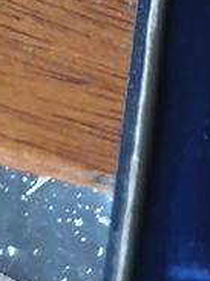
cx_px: 535
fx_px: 1150
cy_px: -442
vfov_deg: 11.1
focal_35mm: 142
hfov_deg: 9.2
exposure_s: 1/11
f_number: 1.5
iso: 250
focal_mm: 4.3
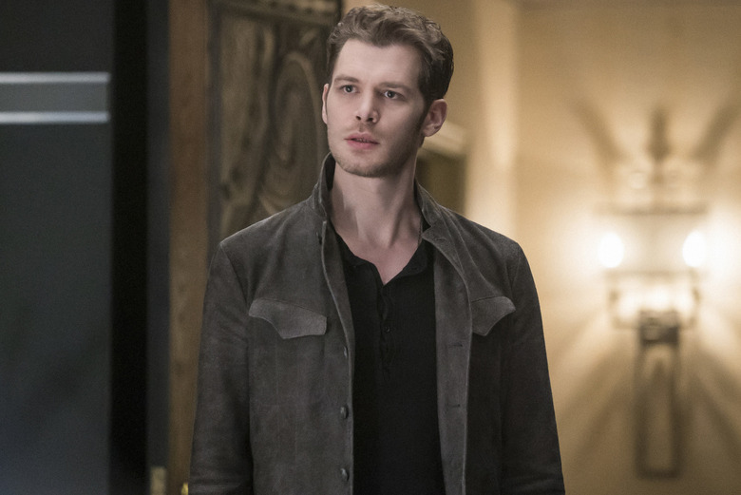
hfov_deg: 10.3
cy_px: 248
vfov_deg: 6.9
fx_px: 4119
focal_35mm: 200
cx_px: 370
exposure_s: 1/100
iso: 6400
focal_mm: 200
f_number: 4
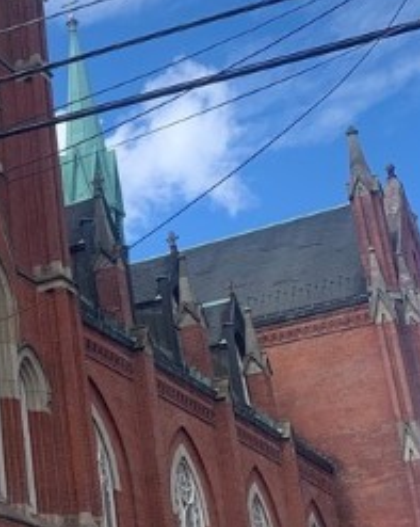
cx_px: -162
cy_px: 233
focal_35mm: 79
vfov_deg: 24.2
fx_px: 1230
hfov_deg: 17.8
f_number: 1.8
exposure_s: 1/1560
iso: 25
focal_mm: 4.25
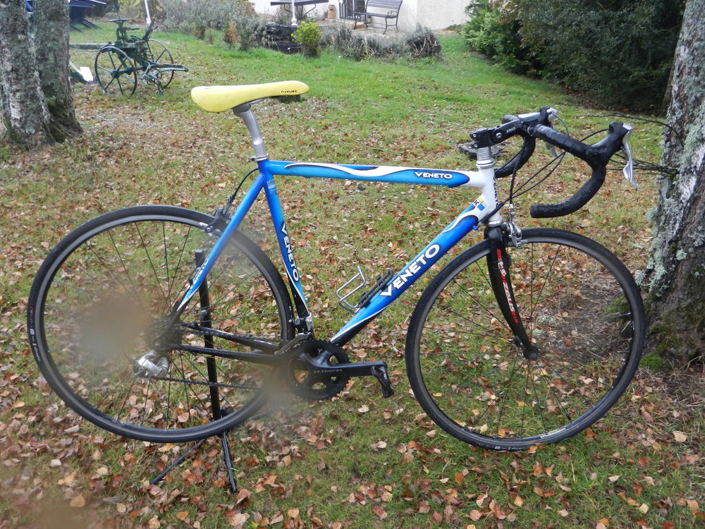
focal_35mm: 29
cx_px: 352
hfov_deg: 61.7
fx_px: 591
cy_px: 264
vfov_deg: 48.2
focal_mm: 5.1
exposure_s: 1/30
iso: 160
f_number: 3.6
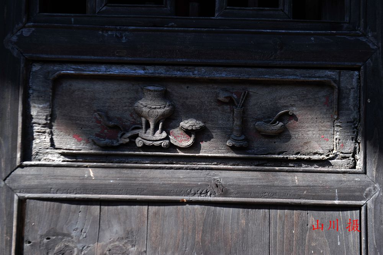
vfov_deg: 24.2
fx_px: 595
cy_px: 128
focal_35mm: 56
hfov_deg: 35.7
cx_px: 192
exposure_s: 1/320
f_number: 4
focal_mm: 56
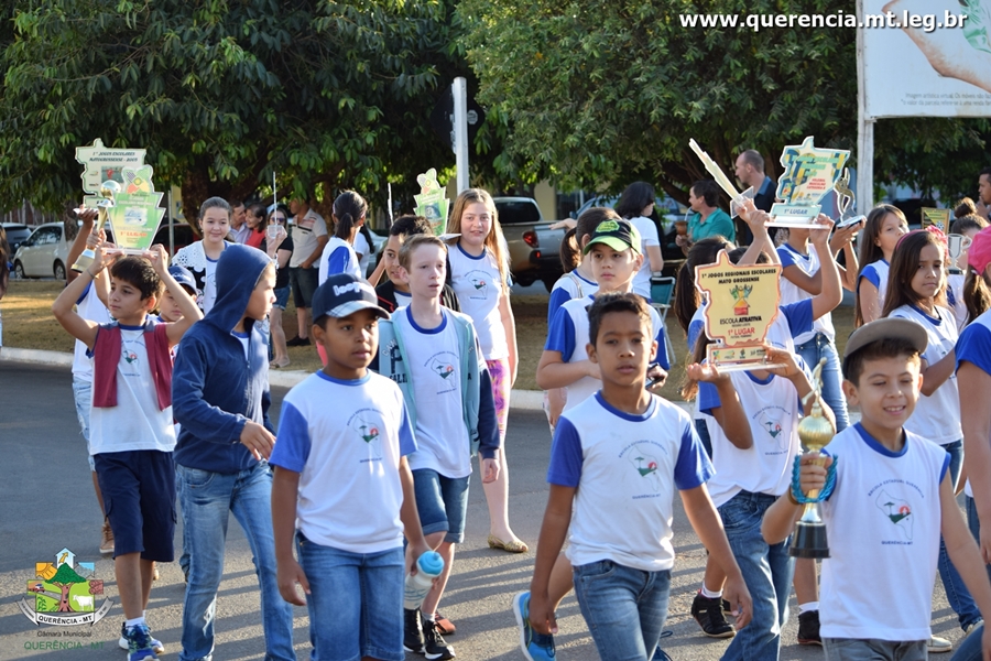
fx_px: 2271
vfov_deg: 16.6
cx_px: 496
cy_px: 330
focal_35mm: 82
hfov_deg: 24.6
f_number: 4.5
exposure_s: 1/200
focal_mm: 55
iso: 100
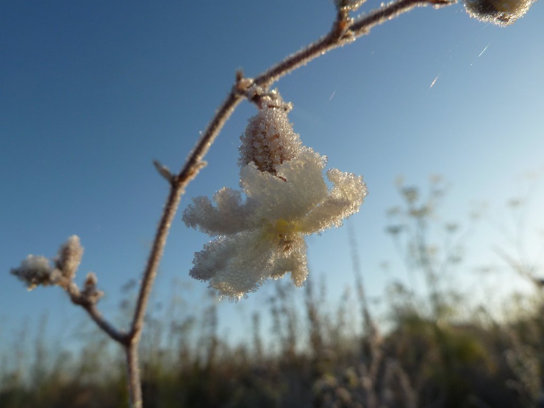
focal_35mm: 25
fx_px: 393
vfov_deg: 54.9
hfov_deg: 69.4
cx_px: 272
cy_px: 204
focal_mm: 4.1
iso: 80
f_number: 4
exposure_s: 1/400
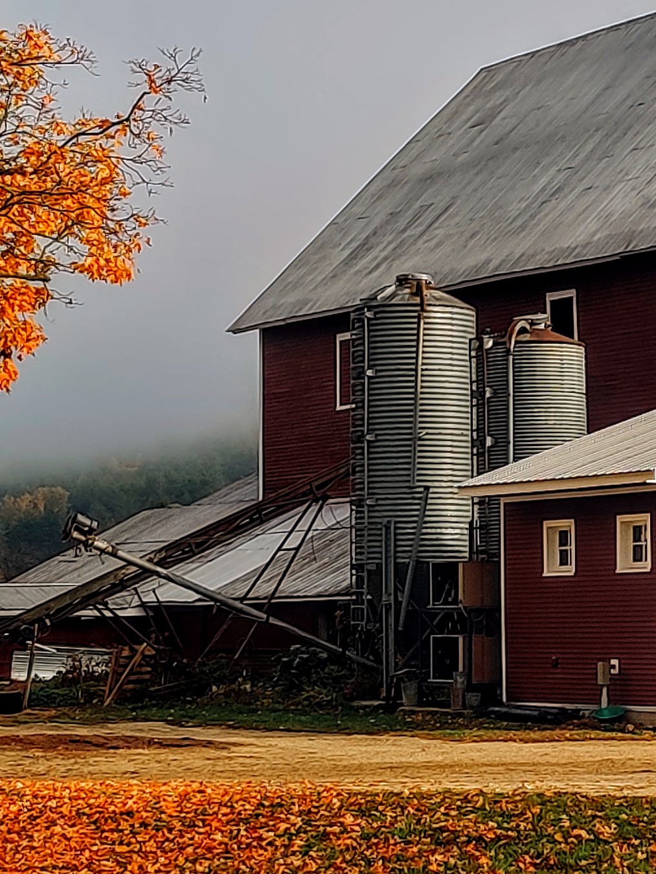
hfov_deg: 18.0
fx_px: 2021
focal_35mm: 80
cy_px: 381
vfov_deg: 24.4
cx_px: 650
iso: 125
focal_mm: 4.75
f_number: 1.65
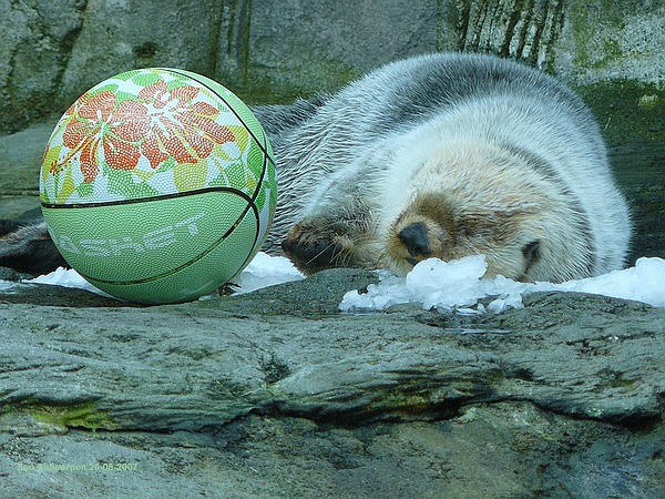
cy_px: 250
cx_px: 332
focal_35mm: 241
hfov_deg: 8.2
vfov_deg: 6.2
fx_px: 4630
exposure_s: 1/80
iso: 100
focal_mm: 33.5
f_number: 3.3
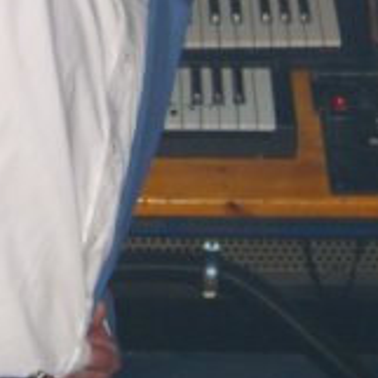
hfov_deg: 9.2
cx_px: 9
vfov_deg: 9.2
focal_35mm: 188
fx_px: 2323
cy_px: -94
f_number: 3.6
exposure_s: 1/60
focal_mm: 11.8
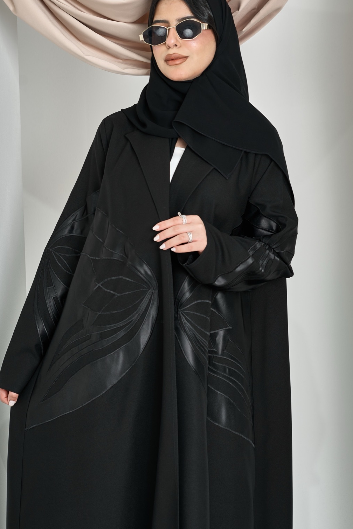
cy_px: 257
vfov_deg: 22.6
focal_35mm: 90
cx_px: 180
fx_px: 1323
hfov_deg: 15.2
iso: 100
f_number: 6.3
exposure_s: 1/125
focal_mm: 85
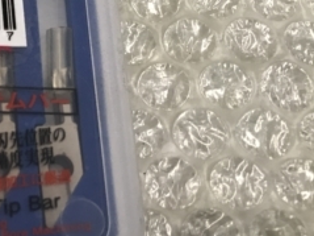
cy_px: 98
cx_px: -93
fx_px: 680
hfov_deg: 23.1
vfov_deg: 19.6
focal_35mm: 75
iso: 32
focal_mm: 3.99
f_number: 1.8
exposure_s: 1/30
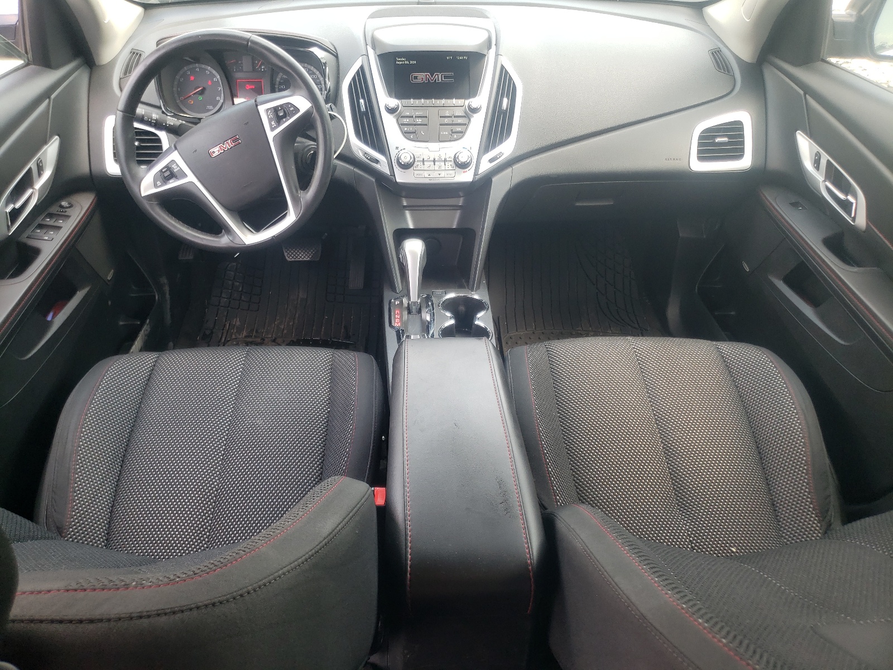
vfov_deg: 53.1
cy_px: 335
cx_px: 446
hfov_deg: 67.3
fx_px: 671
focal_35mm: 26
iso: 50
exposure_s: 1/114
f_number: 1.5
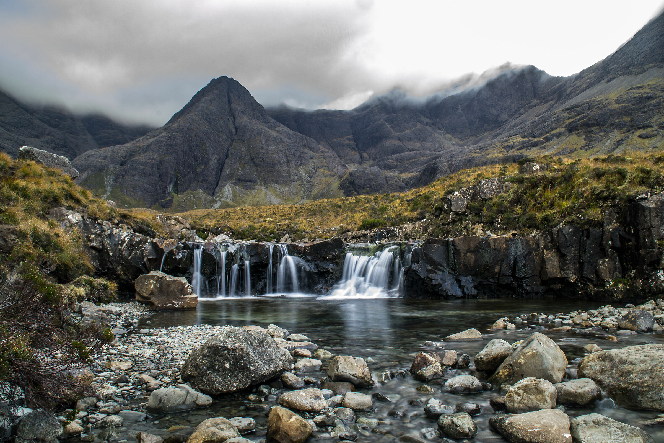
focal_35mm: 27
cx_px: 332
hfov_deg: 67.4
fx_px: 498
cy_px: 222
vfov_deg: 47.9
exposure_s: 1.6
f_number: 22
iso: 100
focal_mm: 18
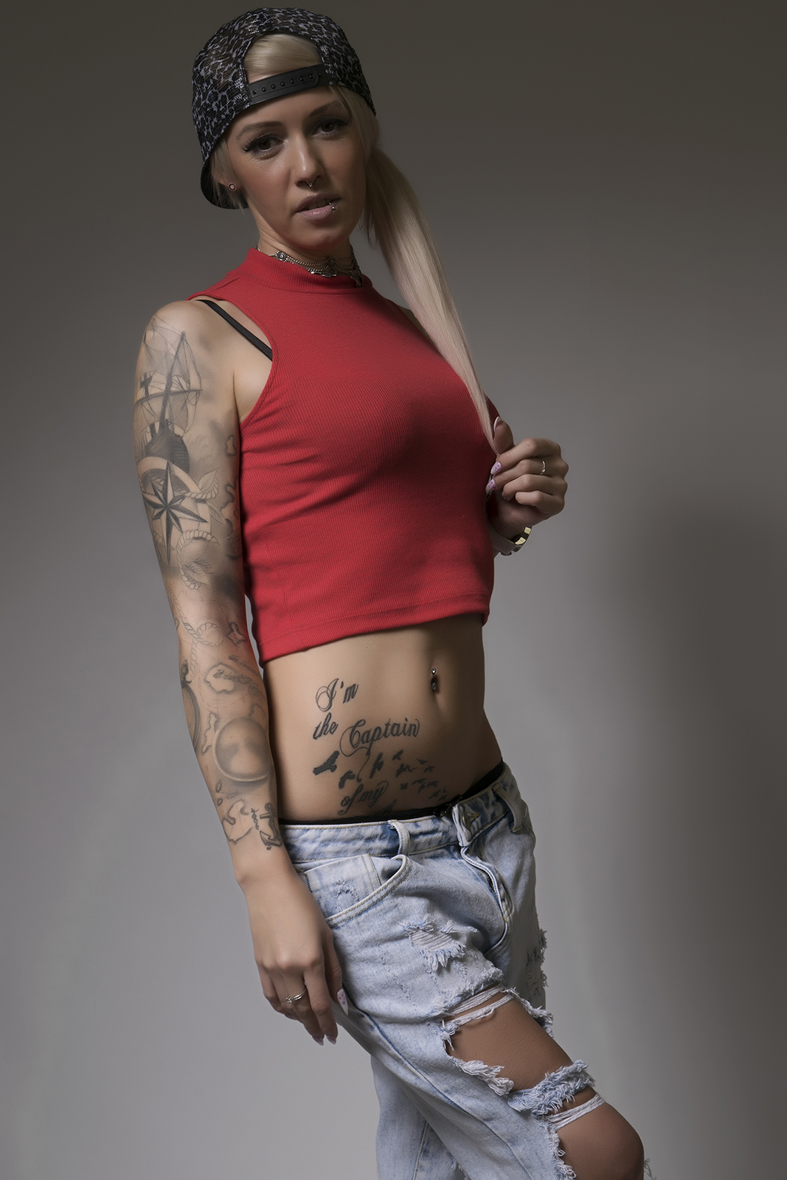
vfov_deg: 24.6
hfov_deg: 16.6
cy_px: 590
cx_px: 394
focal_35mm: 82
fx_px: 2705
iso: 100
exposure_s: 1/100
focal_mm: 55
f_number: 14
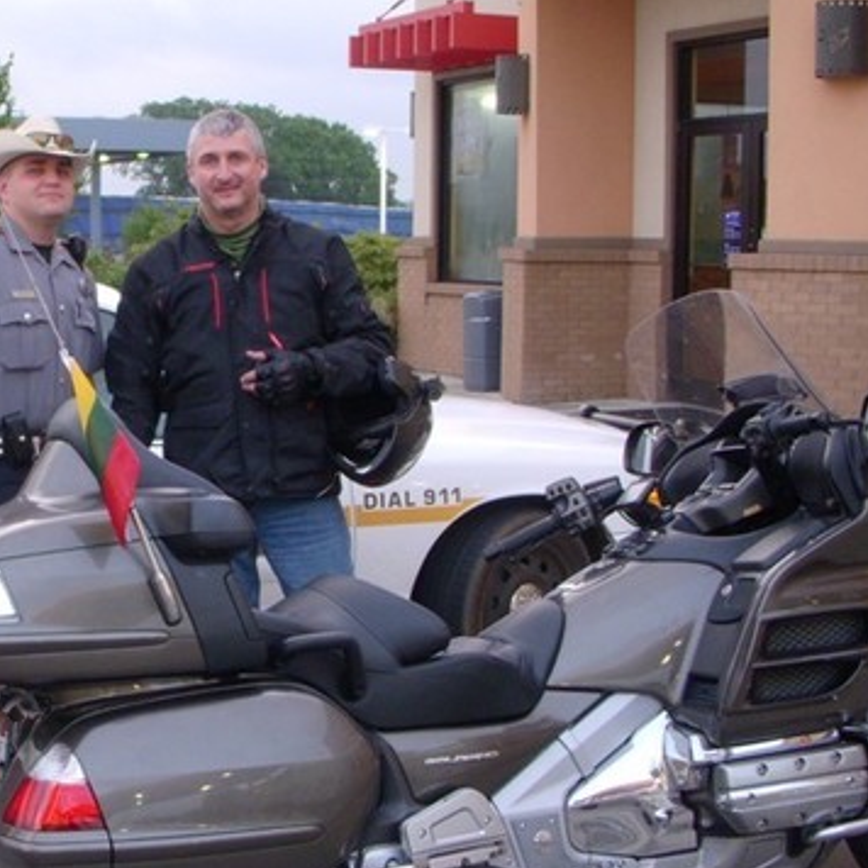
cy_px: 395
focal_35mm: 63
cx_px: 106
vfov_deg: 27.3
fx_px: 1787
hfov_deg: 26.5
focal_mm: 6.3
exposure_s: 1/30
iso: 160
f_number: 3.3
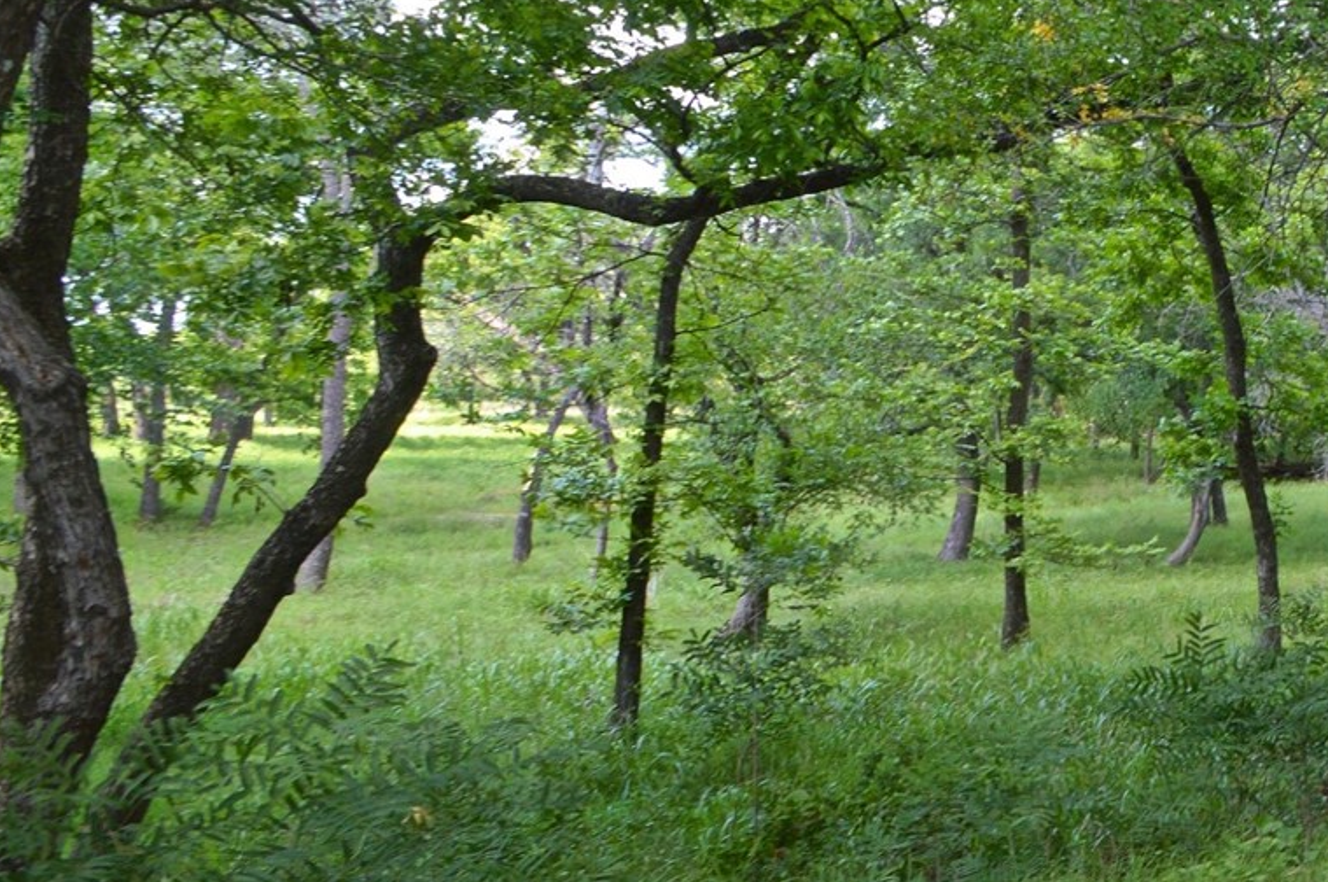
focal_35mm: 43
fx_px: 1584
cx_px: 1772
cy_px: 359
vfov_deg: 31.0
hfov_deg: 32.6
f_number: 6.3
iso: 200
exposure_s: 1/40
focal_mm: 10
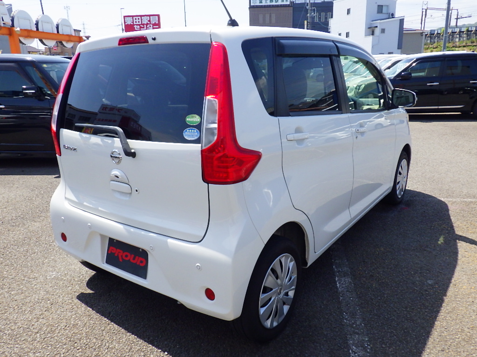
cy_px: 178
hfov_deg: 63.4
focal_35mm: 28
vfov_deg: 49.7
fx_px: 386
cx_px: 238
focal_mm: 5
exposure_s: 1/800
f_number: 4.2
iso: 250
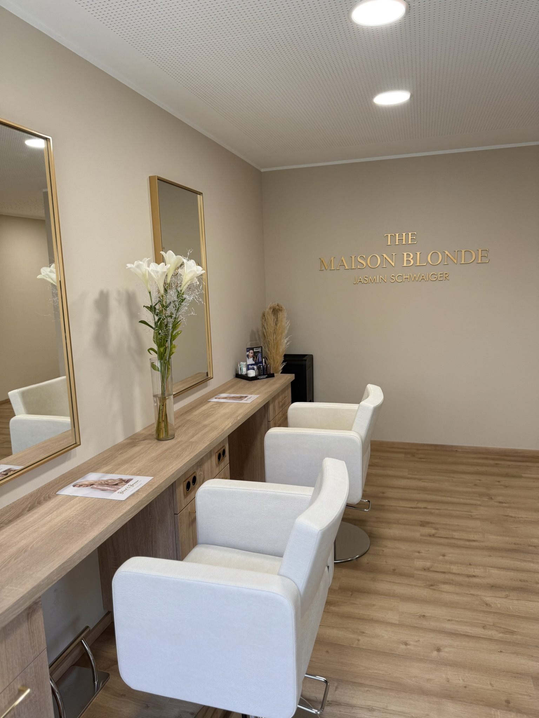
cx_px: 270
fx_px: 498
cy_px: 359
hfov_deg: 56.8
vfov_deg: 71.6
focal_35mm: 24
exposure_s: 1/100
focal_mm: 6.76
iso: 80
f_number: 1.78
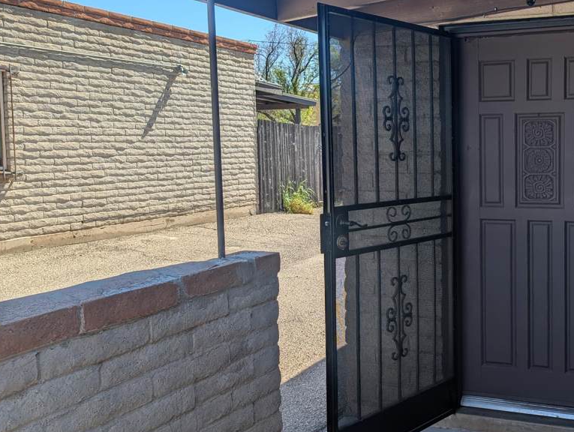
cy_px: 198
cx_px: 456
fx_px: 664
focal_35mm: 40
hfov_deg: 44.5
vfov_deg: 36.0
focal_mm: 6.9
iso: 21
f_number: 1.68
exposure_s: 1/590
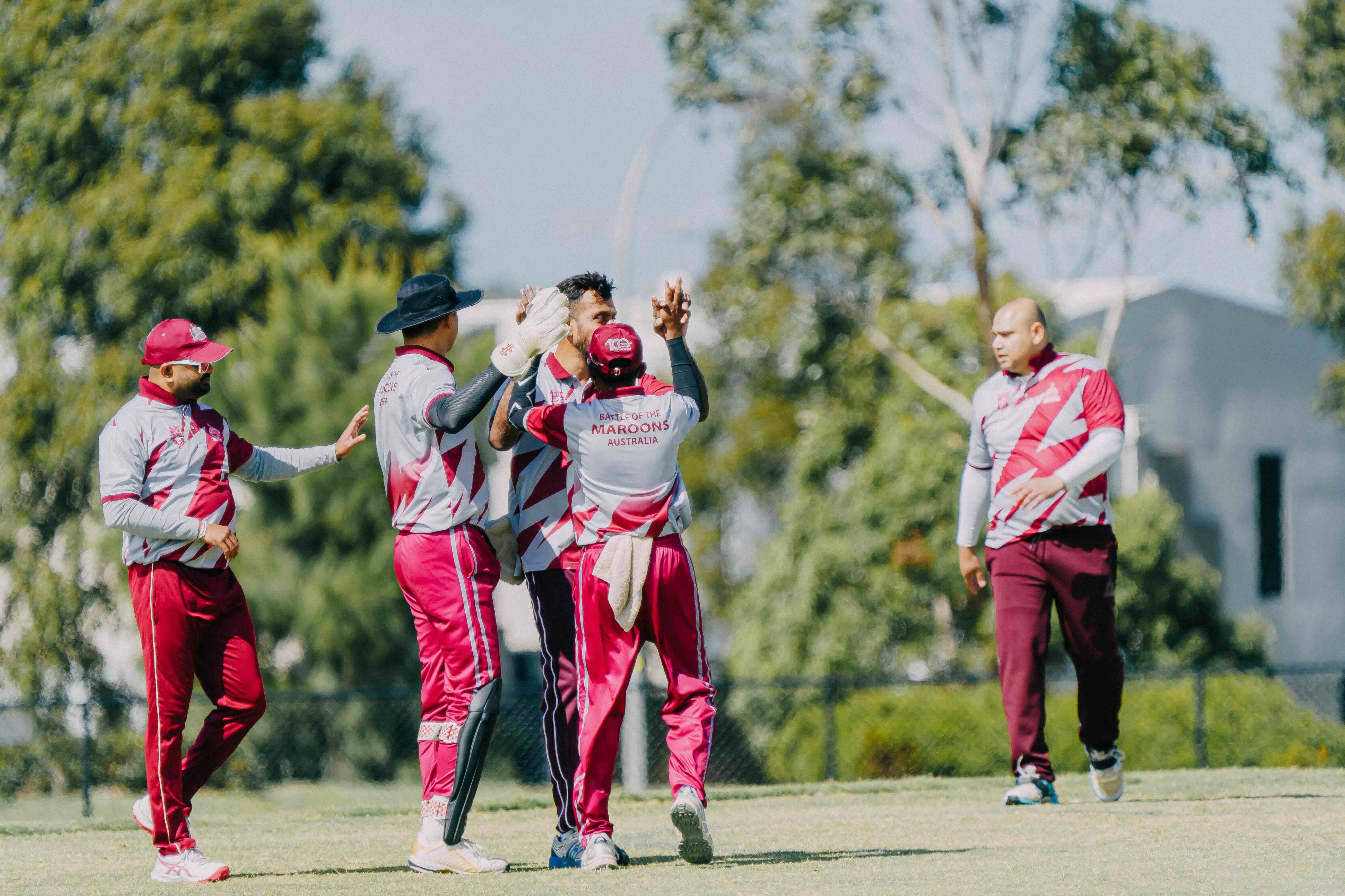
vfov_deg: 2.3
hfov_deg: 3.4
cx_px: 672
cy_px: 448
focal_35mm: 600
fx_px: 22415
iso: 250
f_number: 6.3
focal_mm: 600
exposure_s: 1/1000
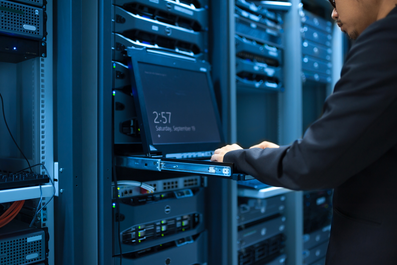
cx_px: 196
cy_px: 132
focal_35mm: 36
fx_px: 397
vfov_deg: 36.9
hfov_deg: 53.1
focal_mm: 35
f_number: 1.8
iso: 200
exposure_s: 1/50
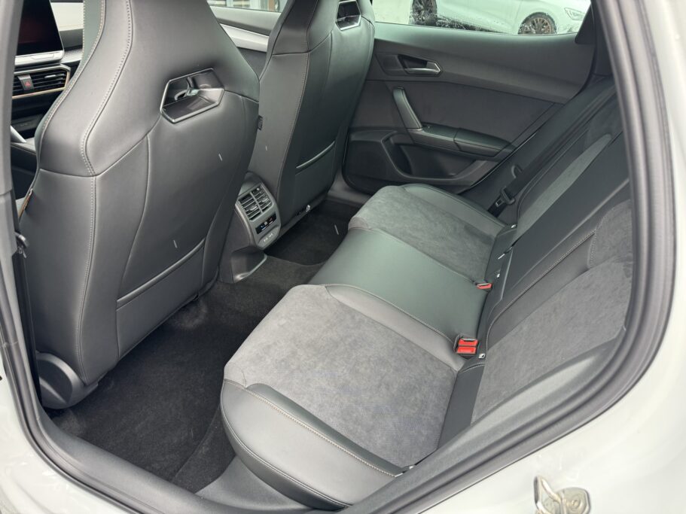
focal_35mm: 24
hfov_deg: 71.6
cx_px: 343
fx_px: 476
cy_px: 257
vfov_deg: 56.8
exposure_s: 1/60
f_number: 1.78
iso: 250
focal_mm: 6.76
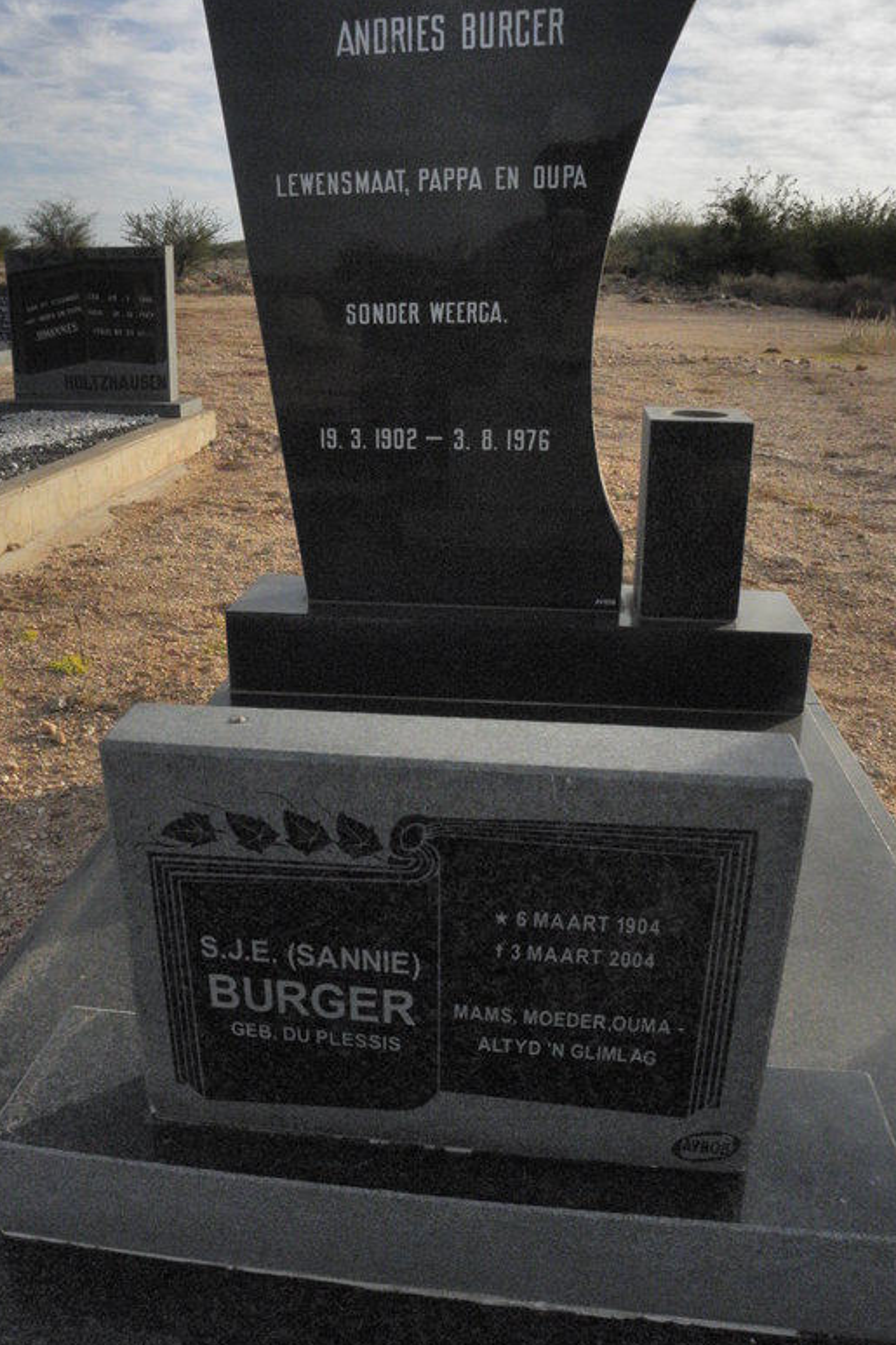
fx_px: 1046
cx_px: 404
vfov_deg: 65.5
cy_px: 687
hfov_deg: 46.3
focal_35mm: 28
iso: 200
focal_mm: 4.6
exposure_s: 1/1000
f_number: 6.3
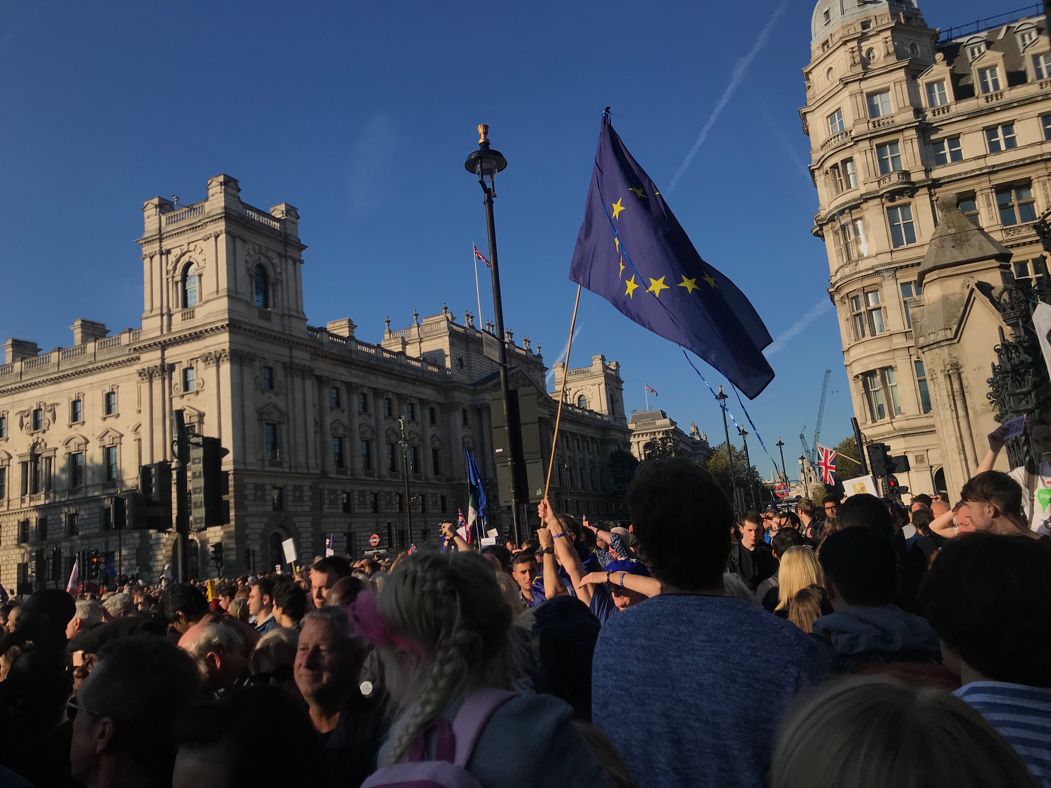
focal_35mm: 28
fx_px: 850
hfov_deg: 63.4
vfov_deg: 49.7
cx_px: 526
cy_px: 394
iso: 20
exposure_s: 1/3690
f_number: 1.8
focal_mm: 3.99
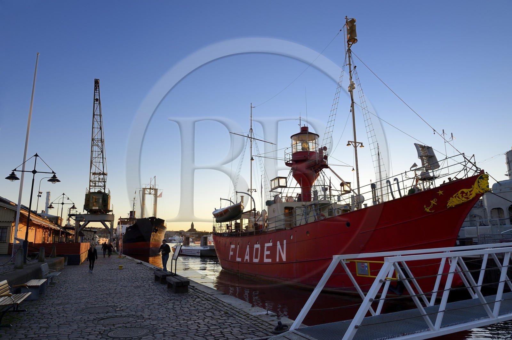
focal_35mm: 24
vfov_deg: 53.1
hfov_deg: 73.8
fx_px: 341
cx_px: 256
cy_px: 170
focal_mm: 24
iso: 200
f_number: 7.1
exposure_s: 1/200
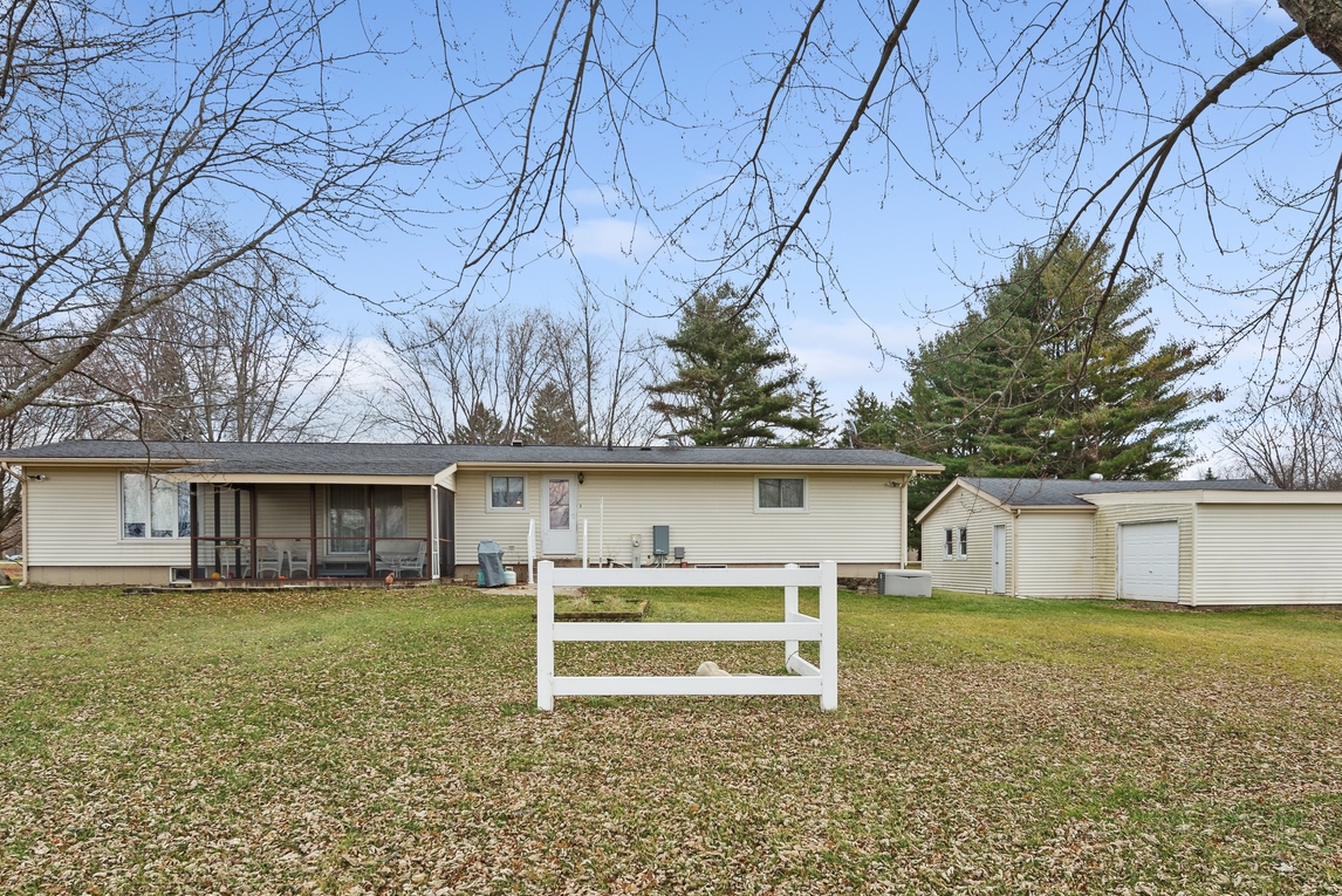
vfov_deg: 52.2
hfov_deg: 73.7
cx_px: 691
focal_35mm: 24
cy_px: 599
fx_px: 895
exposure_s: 1/50
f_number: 8
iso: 200
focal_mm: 17
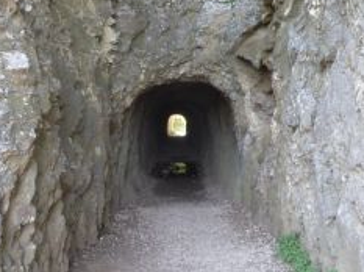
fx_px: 451
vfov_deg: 33.5
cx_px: 183
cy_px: 134
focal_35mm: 43
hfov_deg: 43.9
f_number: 3.3
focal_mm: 4.3
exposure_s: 1/60
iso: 250
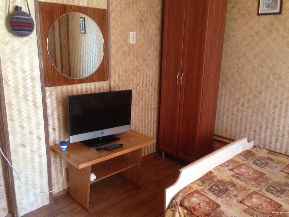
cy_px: 108
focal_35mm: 33
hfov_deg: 55.4
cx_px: 144
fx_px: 276
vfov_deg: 42.9
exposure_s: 1/20
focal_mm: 4.12
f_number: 2.4
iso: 320
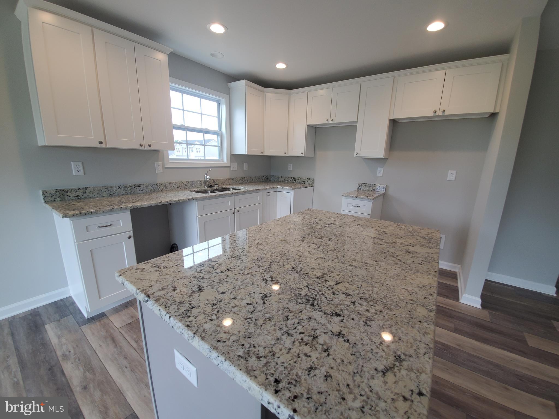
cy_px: 210
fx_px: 210
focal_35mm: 13
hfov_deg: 106.2
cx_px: 280
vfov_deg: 89.9
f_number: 2.2
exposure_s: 1/60
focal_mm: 1.8
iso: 80
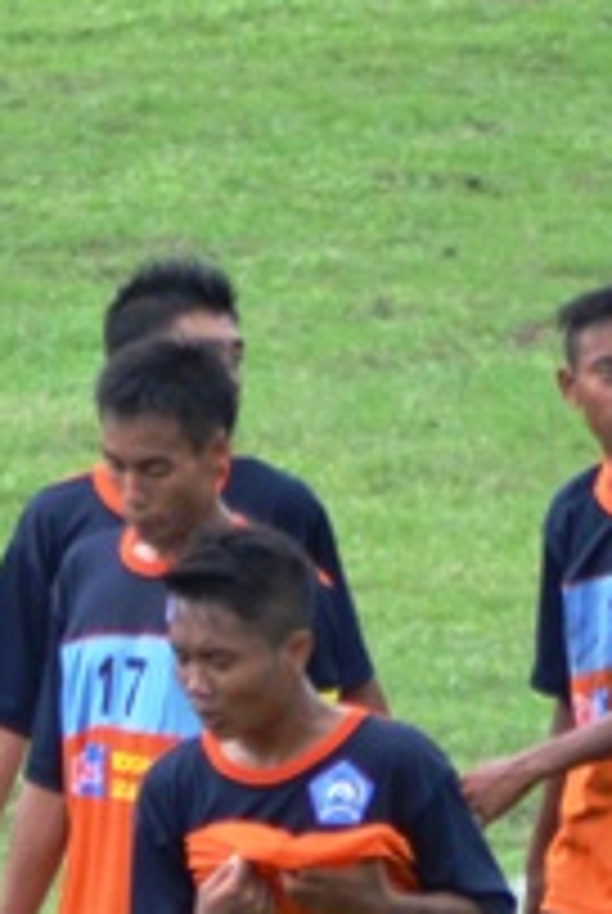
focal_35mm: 1228
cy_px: 849
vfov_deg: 1.7
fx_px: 31205
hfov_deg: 1.1
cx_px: -40
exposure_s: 1/640
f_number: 5.3
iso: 800
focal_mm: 260
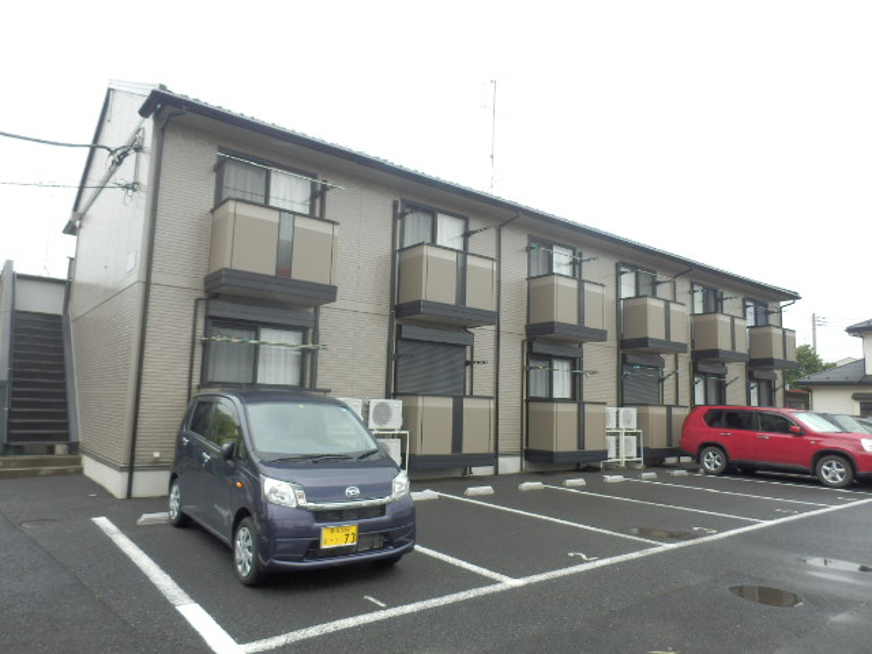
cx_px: 436
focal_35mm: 24
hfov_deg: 71.6
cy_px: 327
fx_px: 605
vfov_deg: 56.8
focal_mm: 4.2
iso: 80
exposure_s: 1/125
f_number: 3
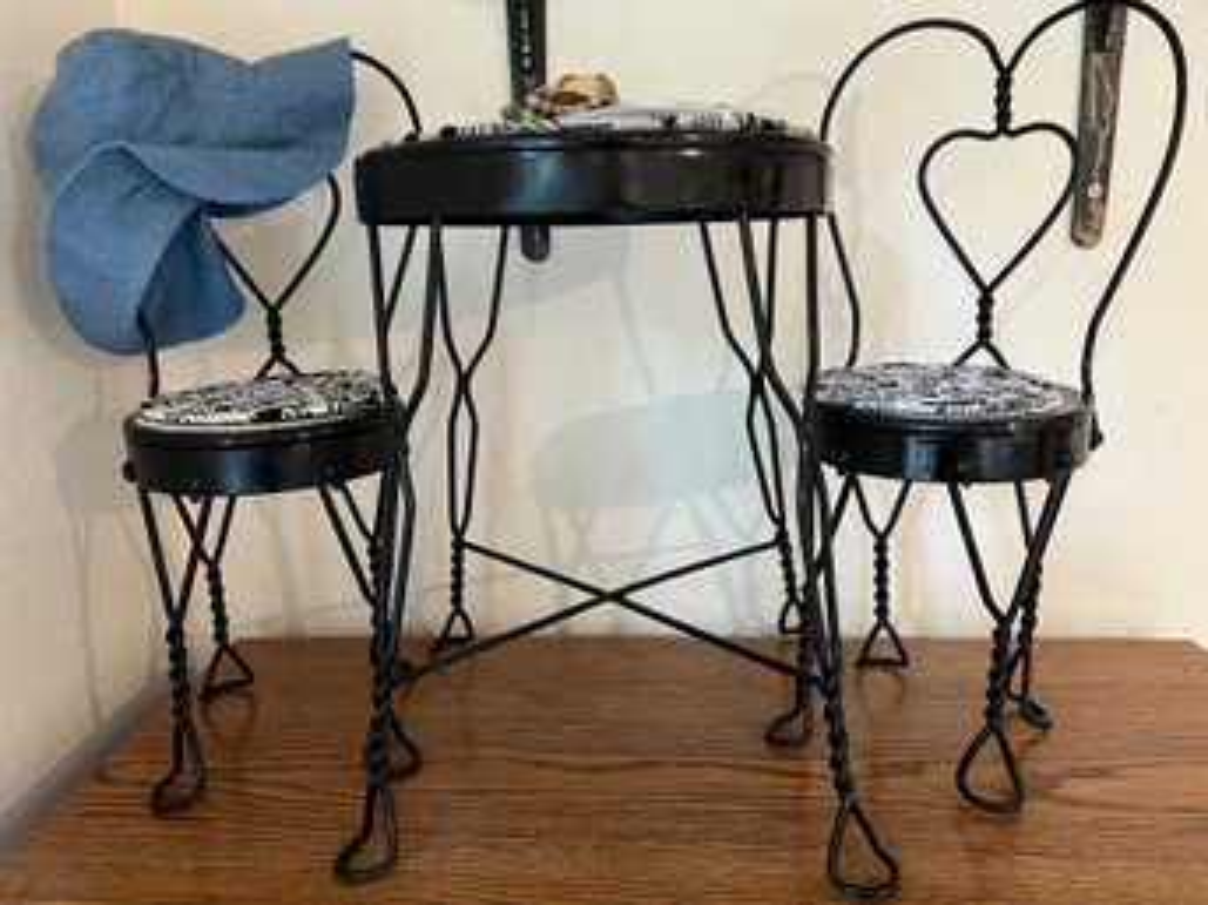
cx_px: 604
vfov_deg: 53.0
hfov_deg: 67.3
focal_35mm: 26
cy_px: 452
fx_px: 907
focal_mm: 5.7
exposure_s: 1/60
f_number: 1.5
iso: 200
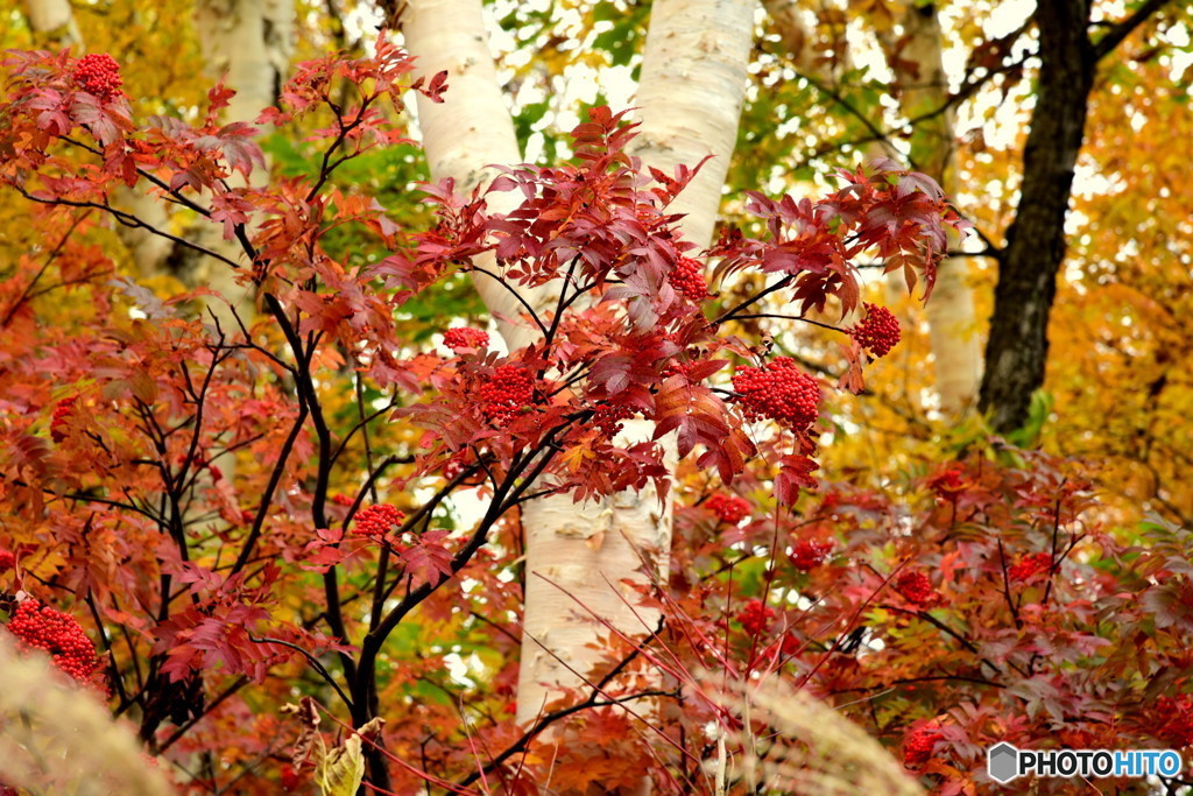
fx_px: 3977
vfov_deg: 11.4
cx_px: 596
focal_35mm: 120
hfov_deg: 17.1
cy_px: 398
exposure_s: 1/125
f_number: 11
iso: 1400
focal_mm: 120
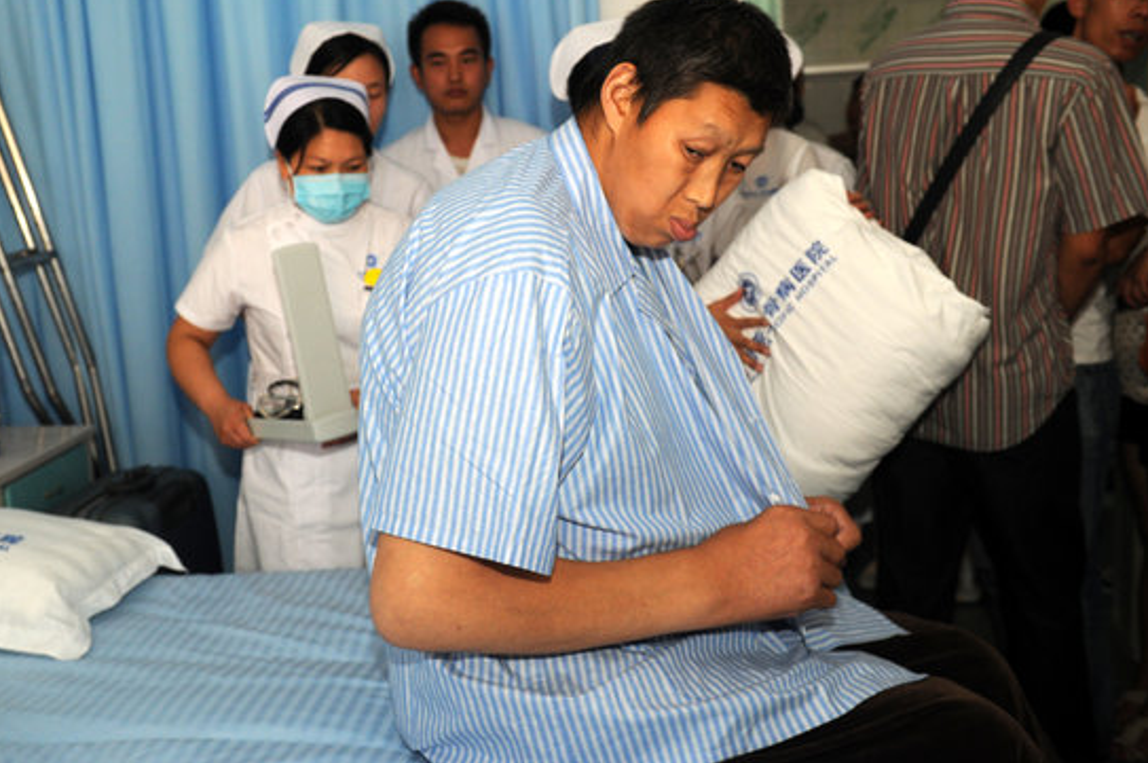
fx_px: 1338
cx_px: 526
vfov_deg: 31.8
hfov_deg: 46.4
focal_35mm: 42
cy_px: 358
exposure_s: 1/100
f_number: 3.5
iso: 1600
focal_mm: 38
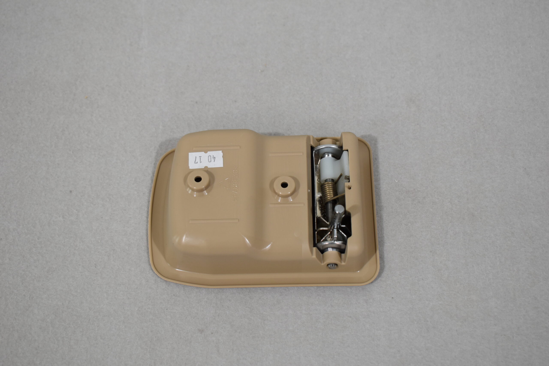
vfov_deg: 25.8
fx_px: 801
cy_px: 183
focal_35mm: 52
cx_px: 274
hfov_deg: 37.8
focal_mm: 35
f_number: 5.6
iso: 400
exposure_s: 1/125
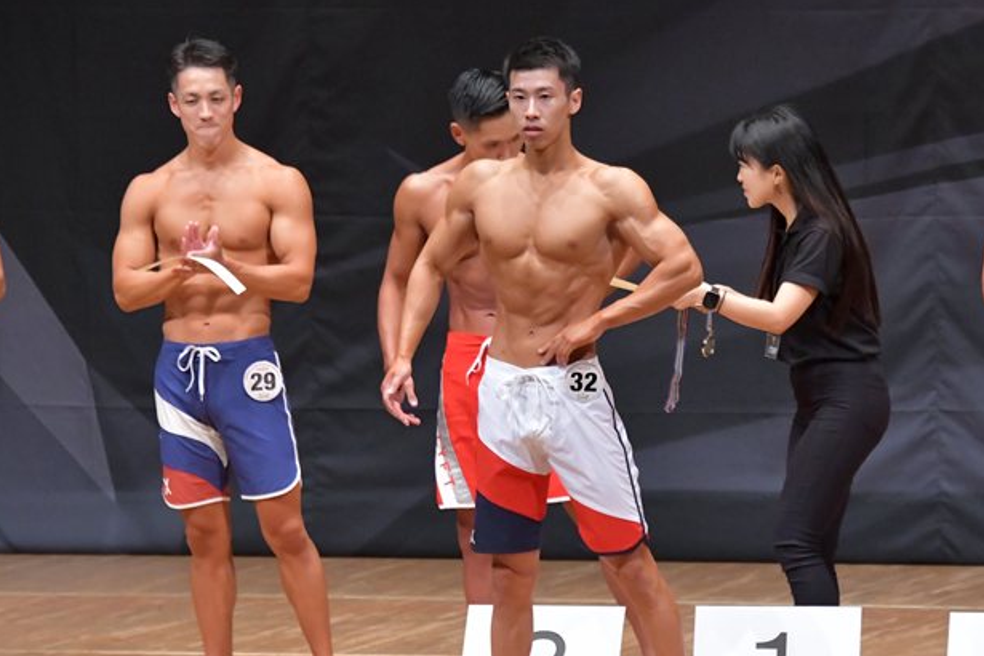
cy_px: 378
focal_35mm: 340
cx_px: 586
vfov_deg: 4.0
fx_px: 9293
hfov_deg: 6.1
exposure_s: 1/400
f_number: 5.6
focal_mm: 180
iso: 8000
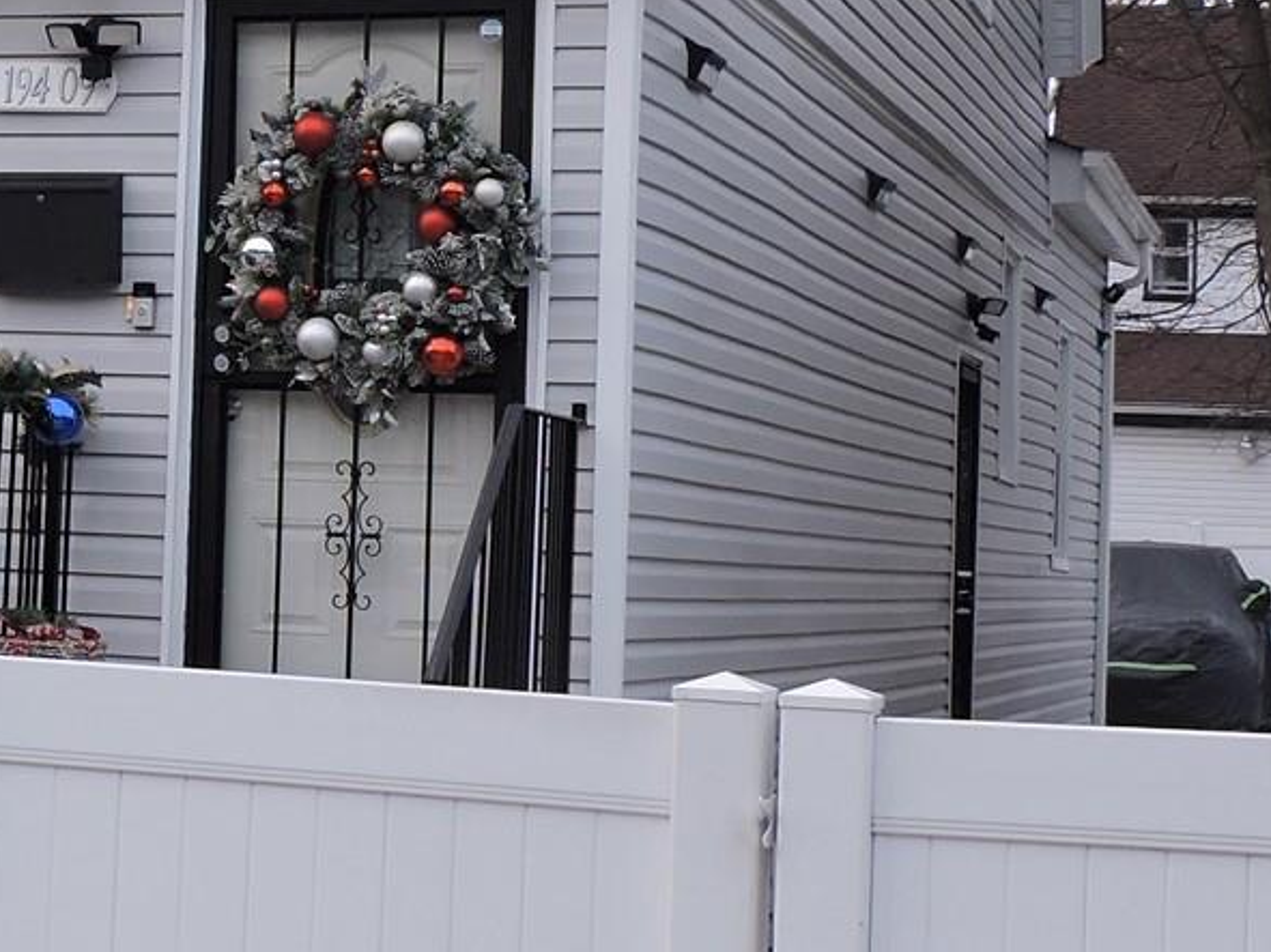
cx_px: -222
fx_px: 3818
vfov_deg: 14.2
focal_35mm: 104
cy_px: 318
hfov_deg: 18.0
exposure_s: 1/50
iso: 100
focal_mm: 5.4
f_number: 3.1
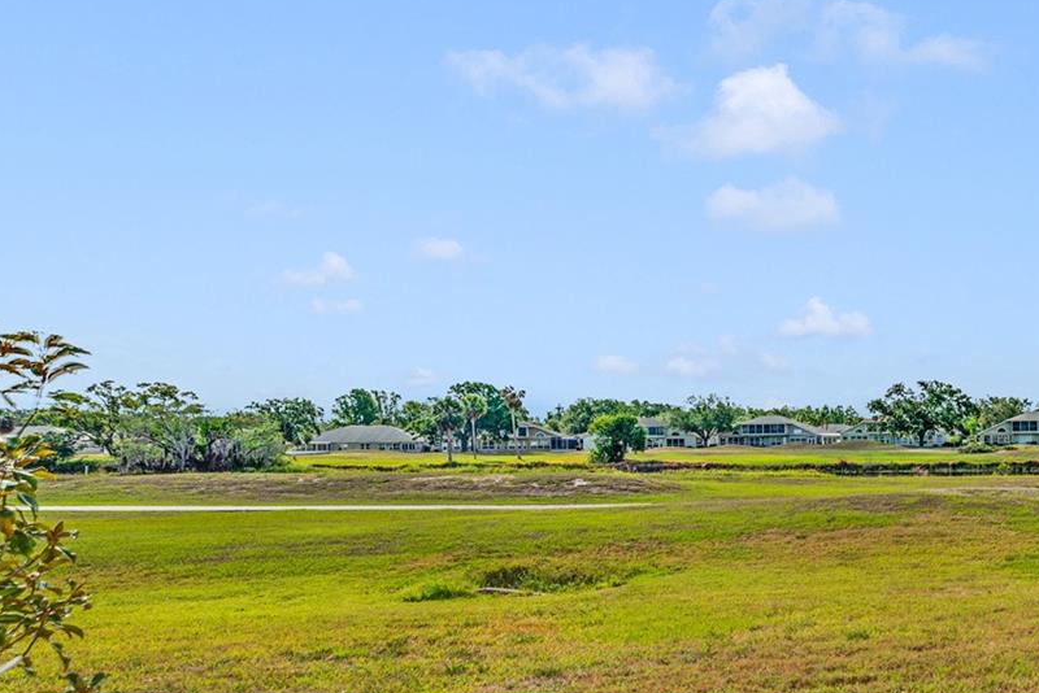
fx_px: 808
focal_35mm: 28
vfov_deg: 45.7
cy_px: 467
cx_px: 992
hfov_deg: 54.1
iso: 160
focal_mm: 14
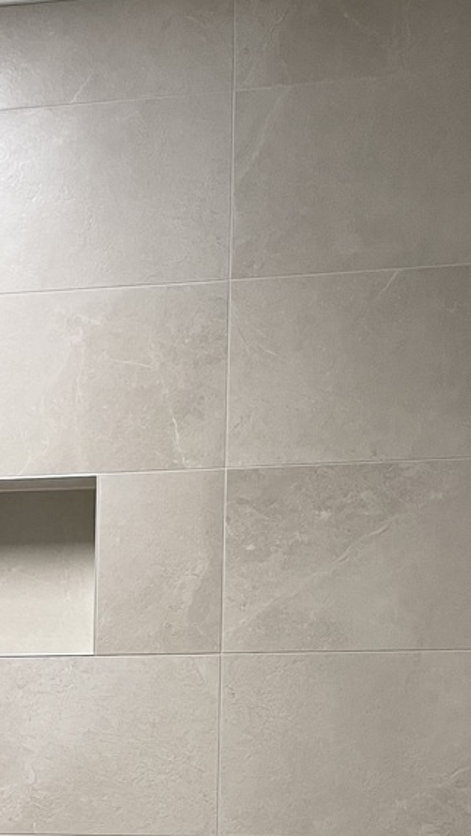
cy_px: 844
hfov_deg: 17.4
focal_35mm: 66
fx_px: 1465
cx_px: -105
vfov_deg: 29.7
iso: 125
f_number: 1.6
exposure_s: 1/60
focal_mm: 4.2
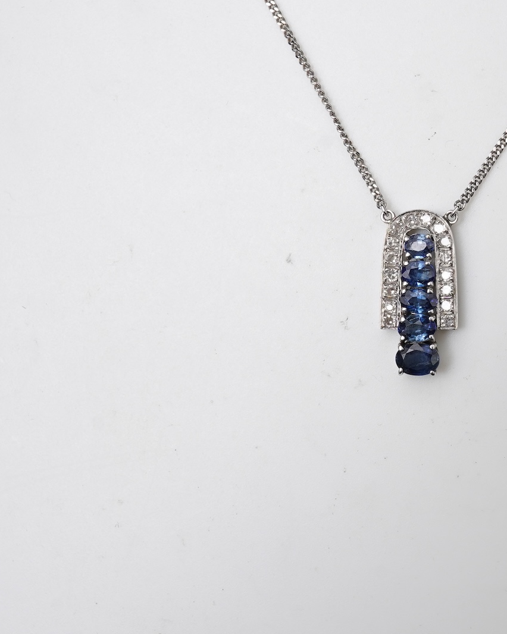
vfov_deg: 24.4
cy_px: 280
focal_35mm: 78
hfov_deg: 19.0
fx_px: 1464
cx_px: 529
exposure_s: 1/125
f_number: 18
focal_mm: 30
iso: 400
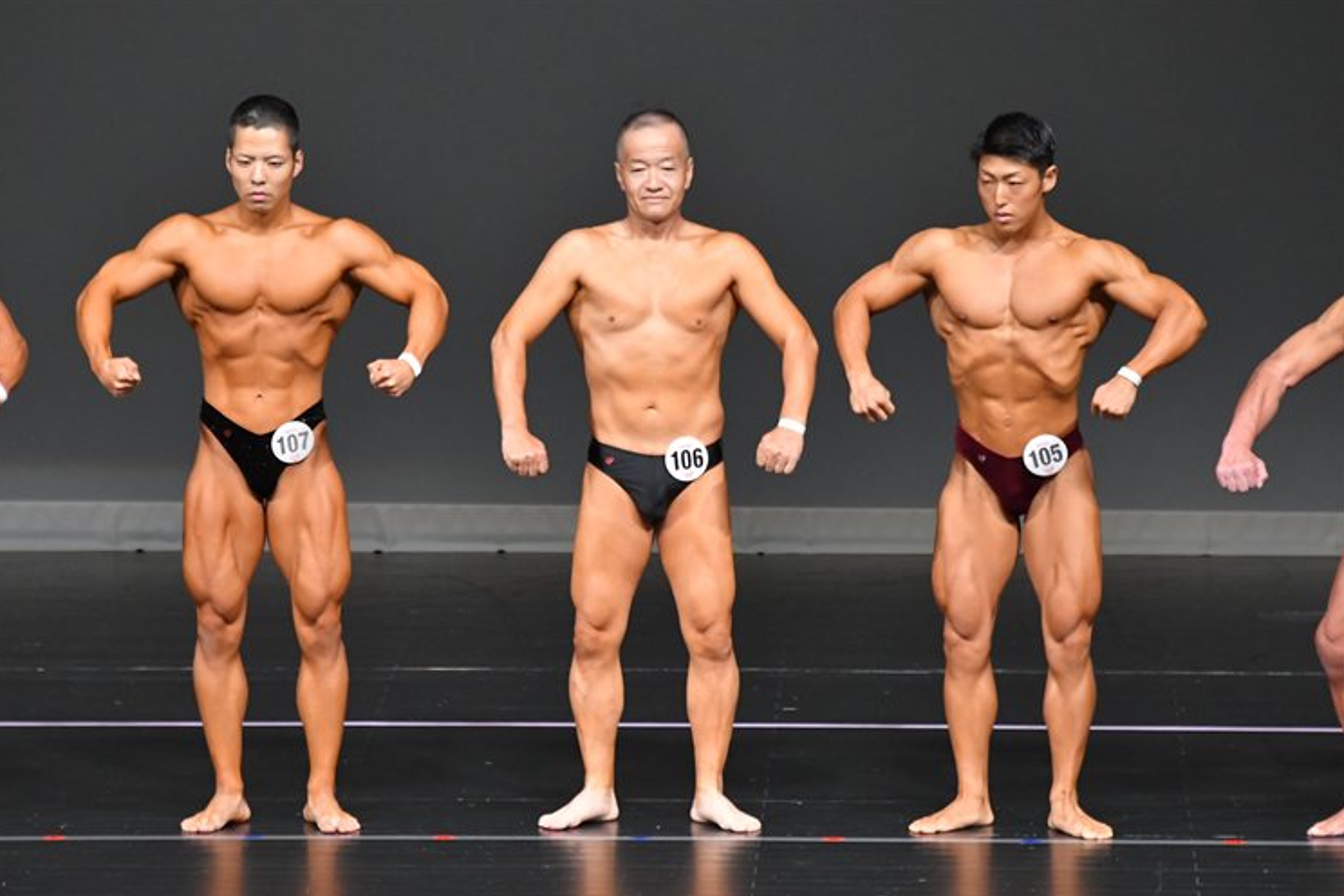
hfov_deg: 6.3
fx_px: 12244
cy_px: 464
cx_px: 648
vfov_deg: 4.2
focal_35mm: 328
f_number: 5.6
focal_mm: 210
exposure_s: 1/400
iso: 4000
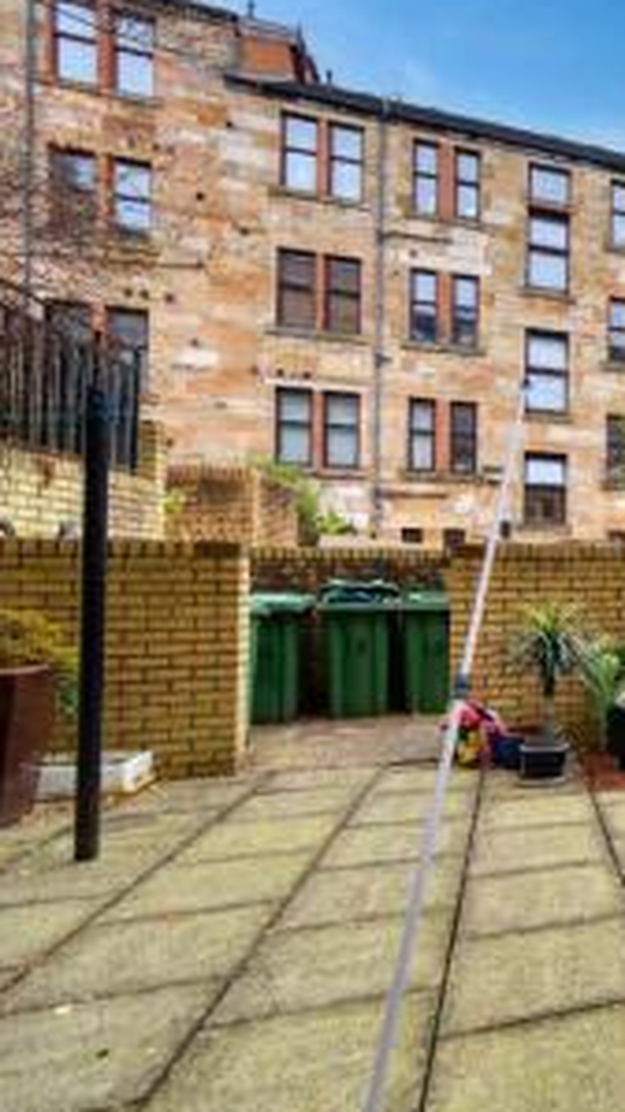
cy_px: 567
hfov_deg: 32.3
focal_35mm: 25
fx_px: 737
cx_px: 844
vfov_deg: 74.1
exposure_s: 1/60
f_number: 4
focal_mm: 15
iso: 160
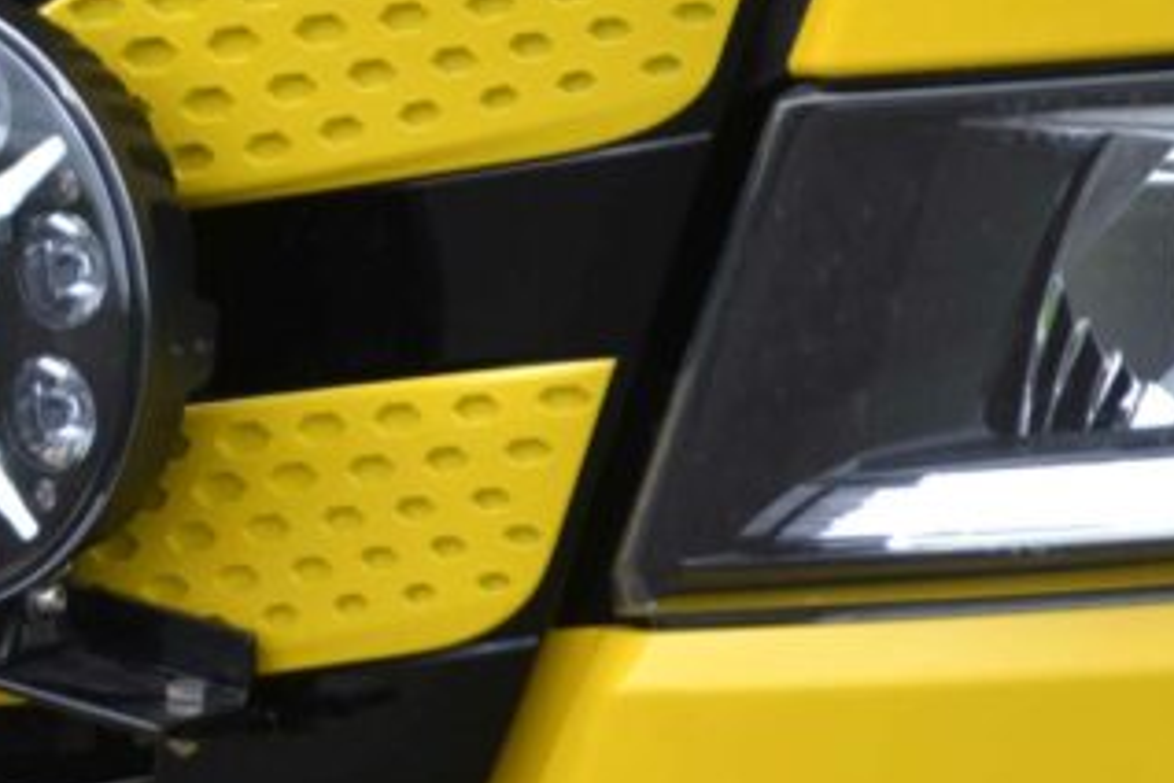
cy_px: 469
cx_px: -583
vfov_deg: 4.3
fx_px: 10500
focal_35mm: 322
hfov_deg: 6.3
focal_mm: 100
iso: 320
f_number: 5.6
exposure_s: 1/250
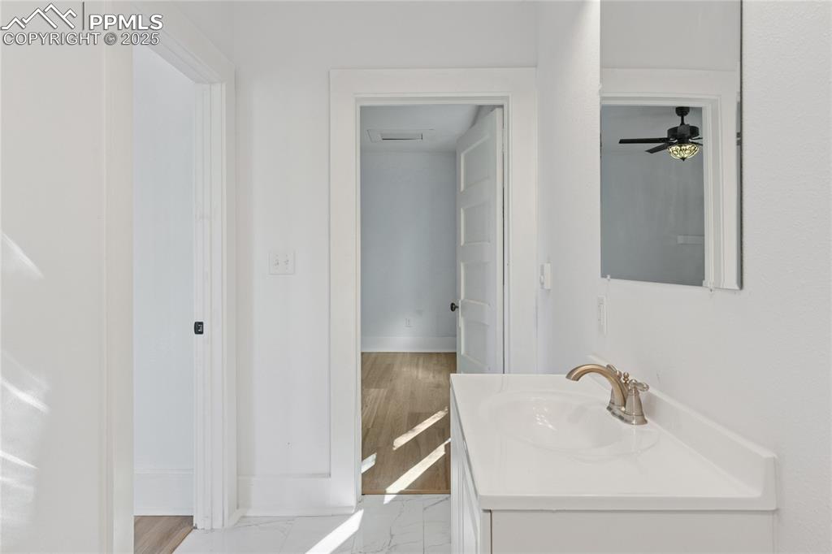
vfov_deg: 55.1
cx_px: 416
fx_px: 531
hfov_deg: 76.1
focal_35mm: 23
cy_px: 277
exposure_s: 1/20
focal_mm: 23
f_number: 8
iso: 400
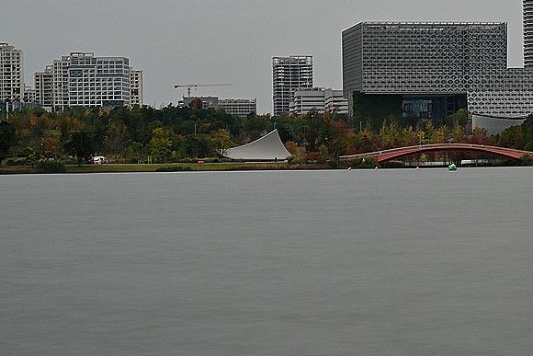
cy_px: 193
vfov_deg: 11.2
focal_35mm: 122
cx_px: 548
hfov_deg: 16.4
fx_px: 1807
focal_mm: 59
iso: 100
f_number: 11
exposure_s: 5
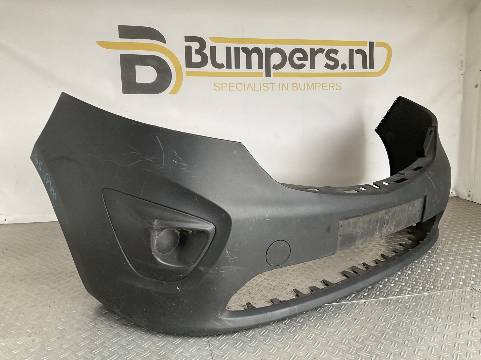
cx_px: 240
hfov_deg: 61.7
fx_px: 403
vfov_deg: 48.2
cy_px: 180
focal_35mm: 29
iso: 64
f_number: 1.8
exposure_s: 1/50
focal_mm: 3
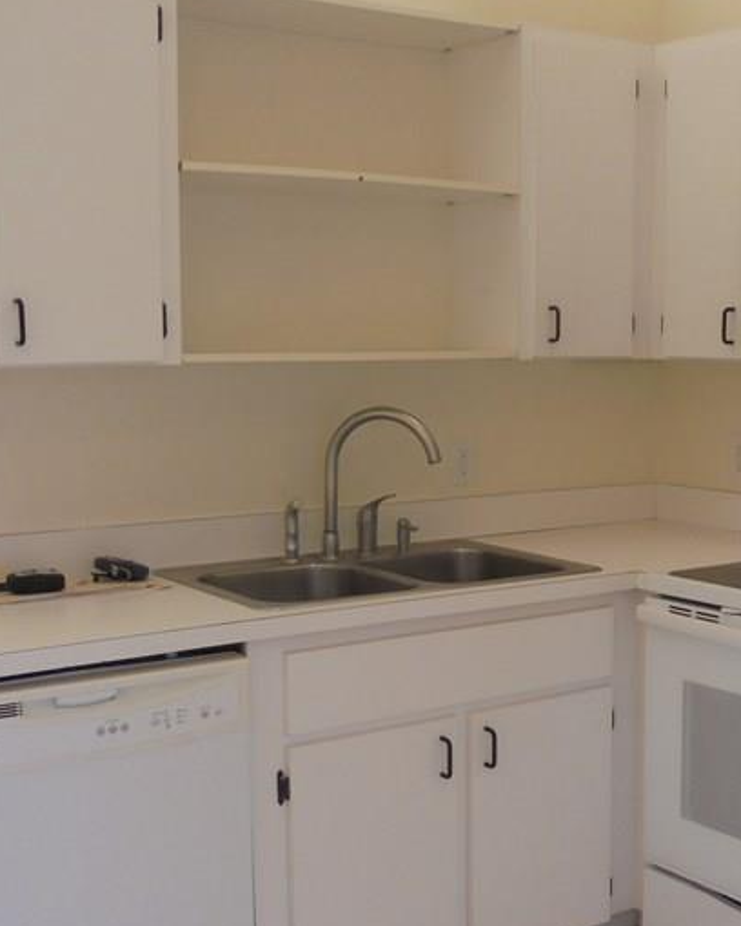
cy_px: 530
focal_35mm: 51
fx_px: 1398
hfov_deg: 29.2
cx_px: 570
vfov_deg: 36.6
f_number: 3.5
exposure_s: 1/30
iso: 100
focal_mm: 4.6
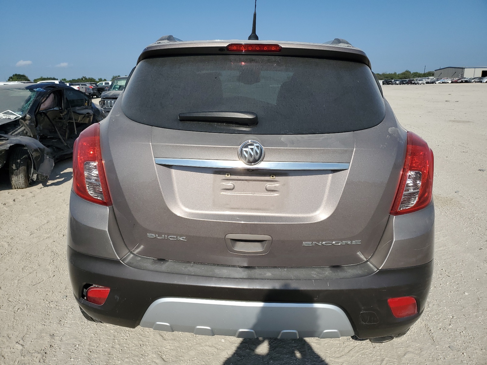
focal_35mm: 26
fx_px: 366
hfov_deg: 67.3
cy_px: 182
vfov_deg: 53.1
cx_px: 244
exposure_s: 1/5000
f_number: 1.5
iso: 50
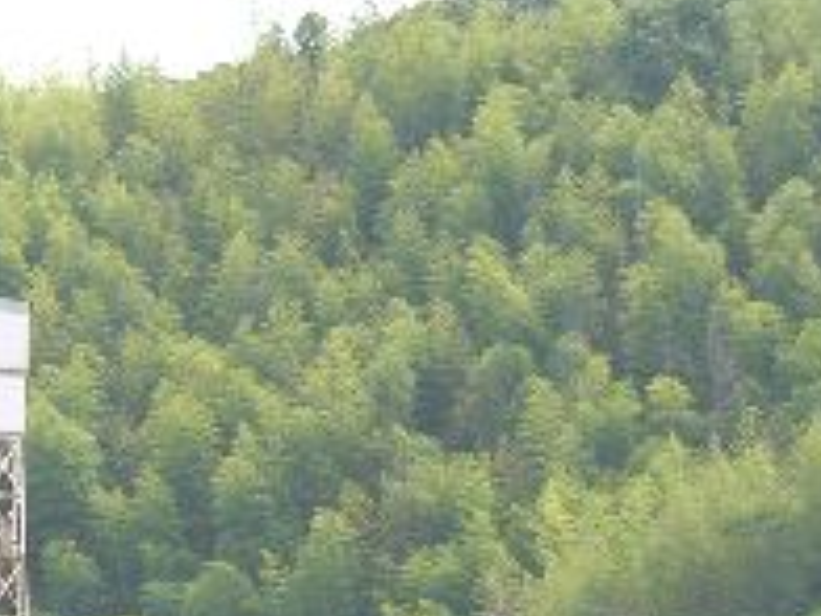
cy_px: 666
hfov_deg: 5.6
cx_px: 59
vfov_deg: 4.2
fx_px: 8443
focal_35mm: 356
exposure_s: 1/500
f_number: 5.2
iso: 50
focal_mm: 18.1
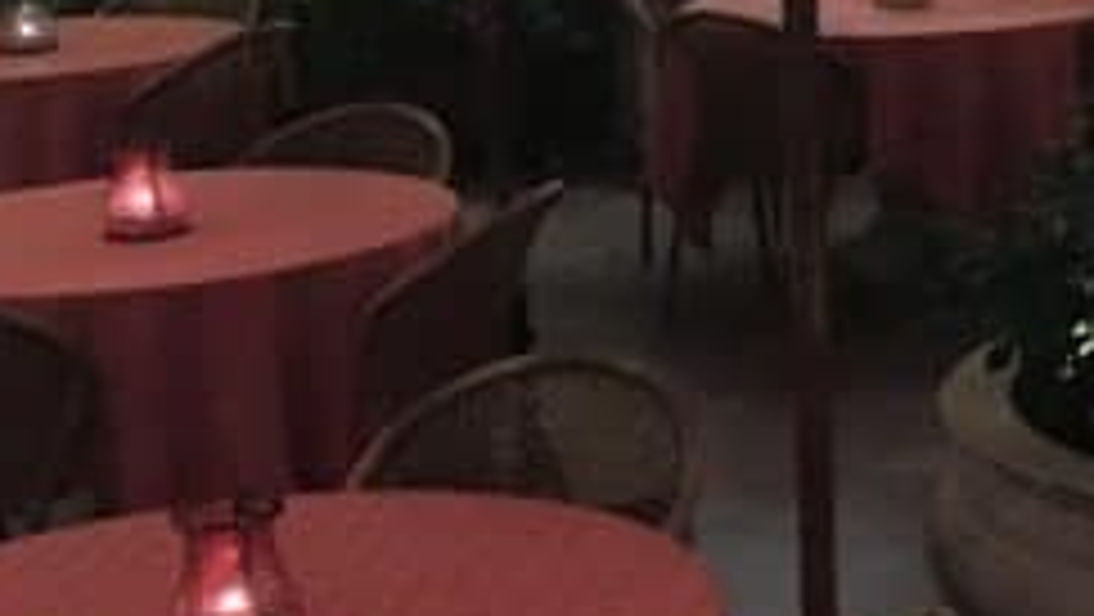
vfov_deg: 11.5
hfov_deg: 19.9
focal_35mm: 104
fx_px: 3019
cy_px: -58
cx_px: 1103
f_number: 2.2
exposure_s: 1/15
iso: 640
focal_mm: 4.15
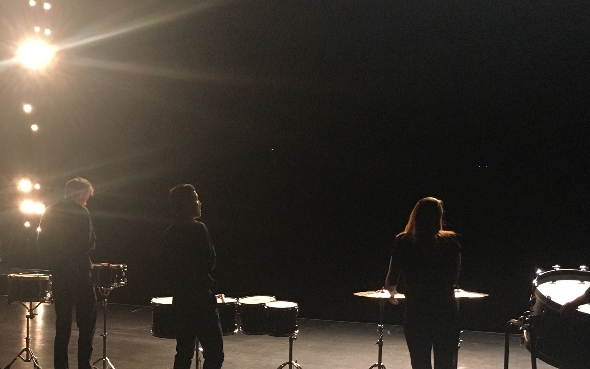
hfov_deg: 41.5
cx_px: 218
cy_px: 274
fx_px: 772
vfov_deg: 26.5
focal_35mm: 48
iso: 200
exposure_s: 1/30
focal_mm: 4.15
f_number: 2.2
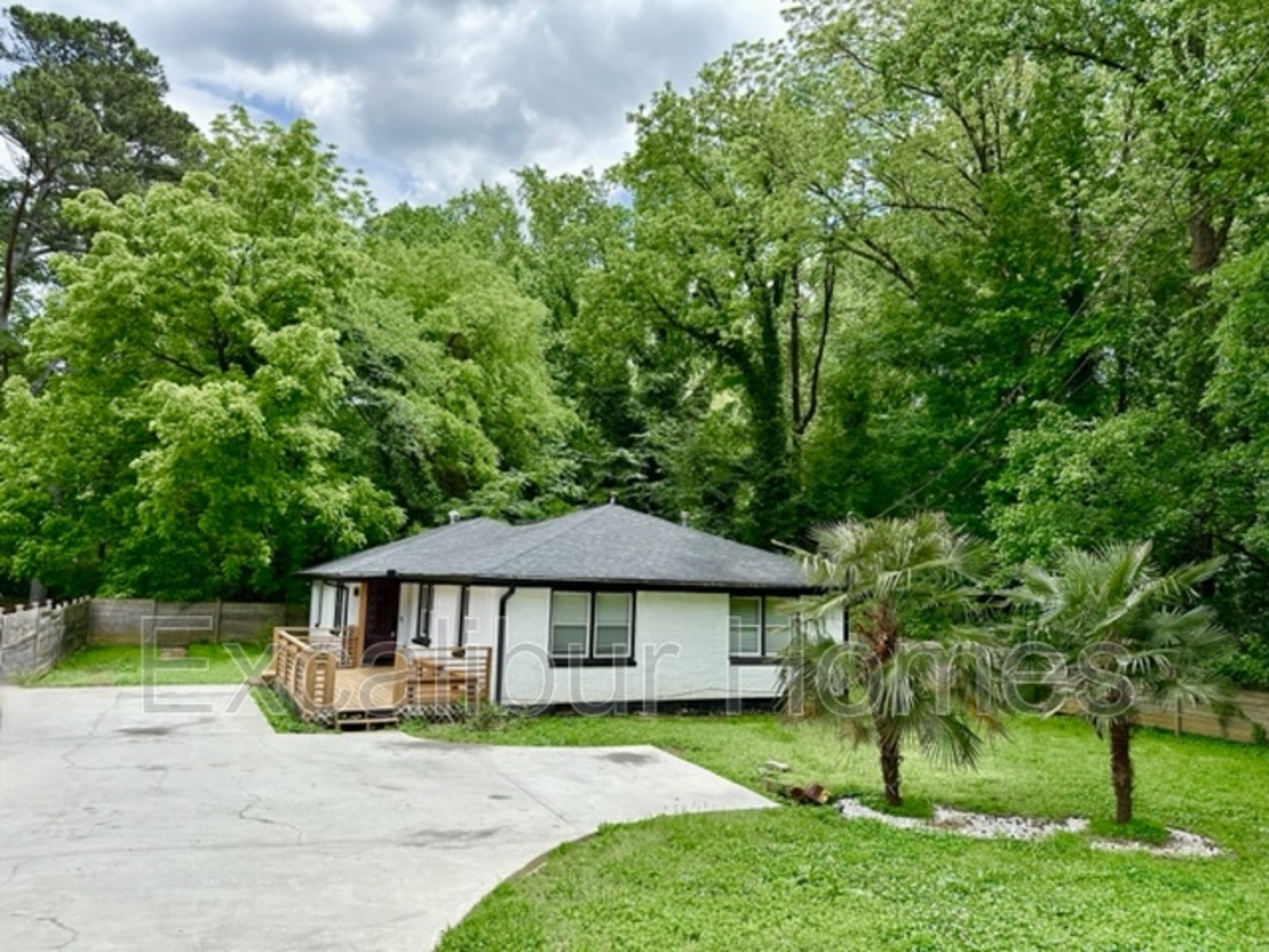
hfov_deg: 71.6
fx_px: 880
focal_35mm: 24
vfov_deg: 56.8
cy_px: 476
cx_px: 634
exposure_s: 1/1562
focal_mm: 6.86
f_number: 1.78
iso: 80
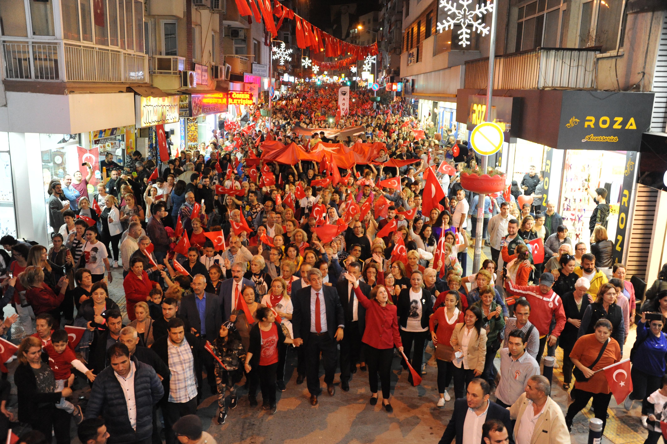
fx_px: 592
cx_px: 334
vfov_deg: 41.1
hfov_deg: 58.7
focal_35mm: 32
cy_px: 222
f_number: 4.5
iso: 5000
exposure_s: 1/60
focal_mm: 32
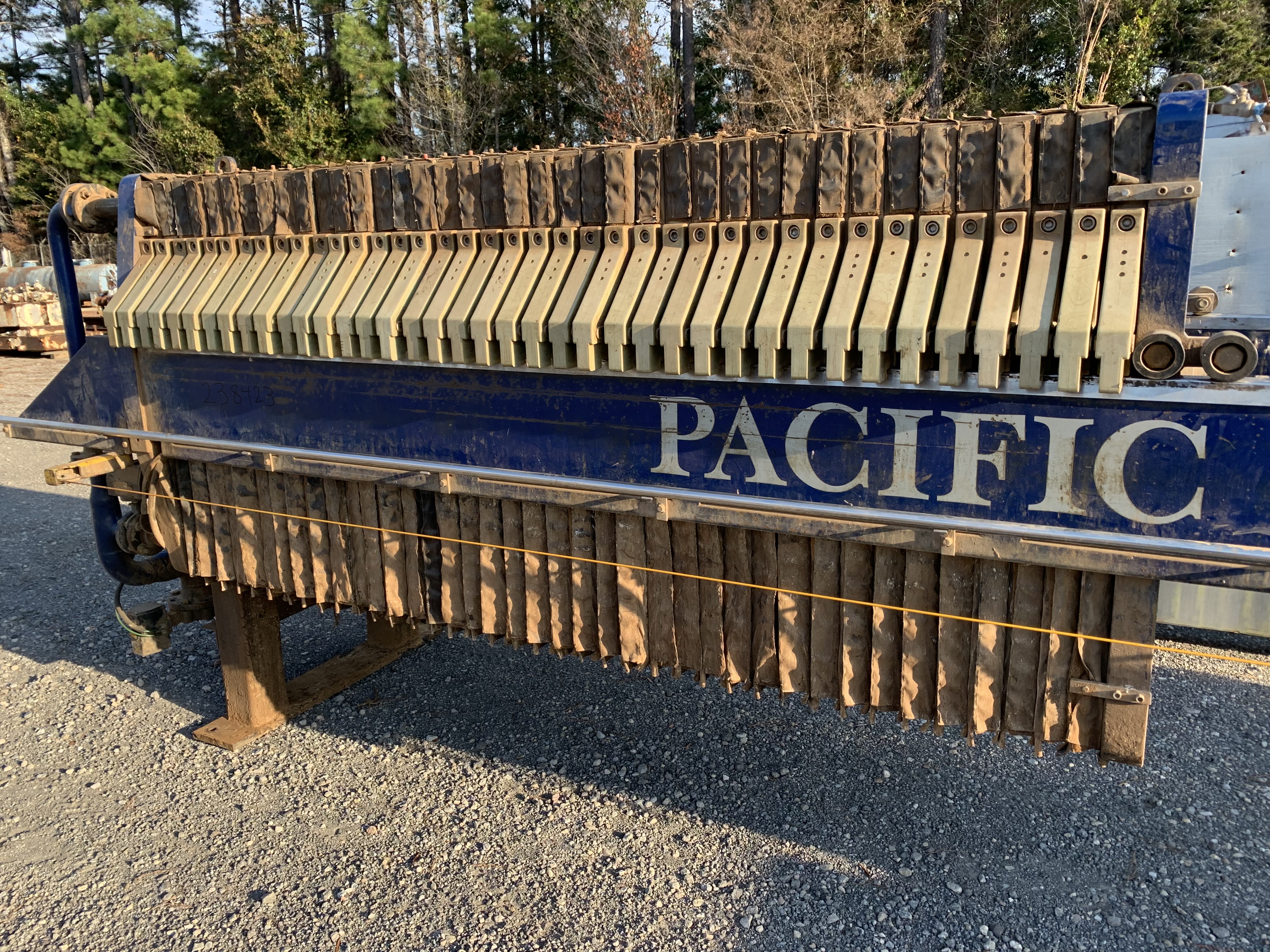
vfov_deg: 53.1
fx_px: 954
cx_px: 635
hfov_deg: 67.3
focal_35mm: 26
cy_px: 476
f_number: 1.8
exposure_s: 1/428
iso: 25
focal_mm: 4.25
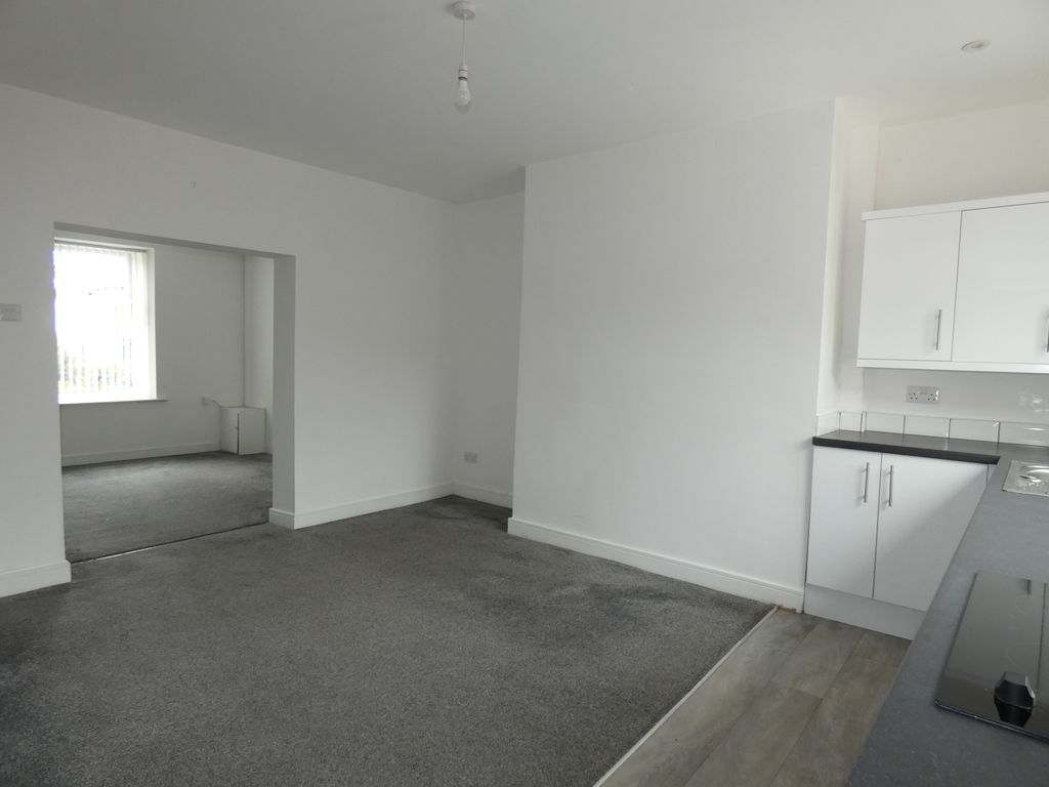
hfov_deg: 81.7
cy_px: 394
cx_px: 524
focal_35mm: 20
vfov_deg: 66.0
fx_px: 606
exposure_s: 1/60
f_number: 2.8
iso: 160
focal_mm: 3.6
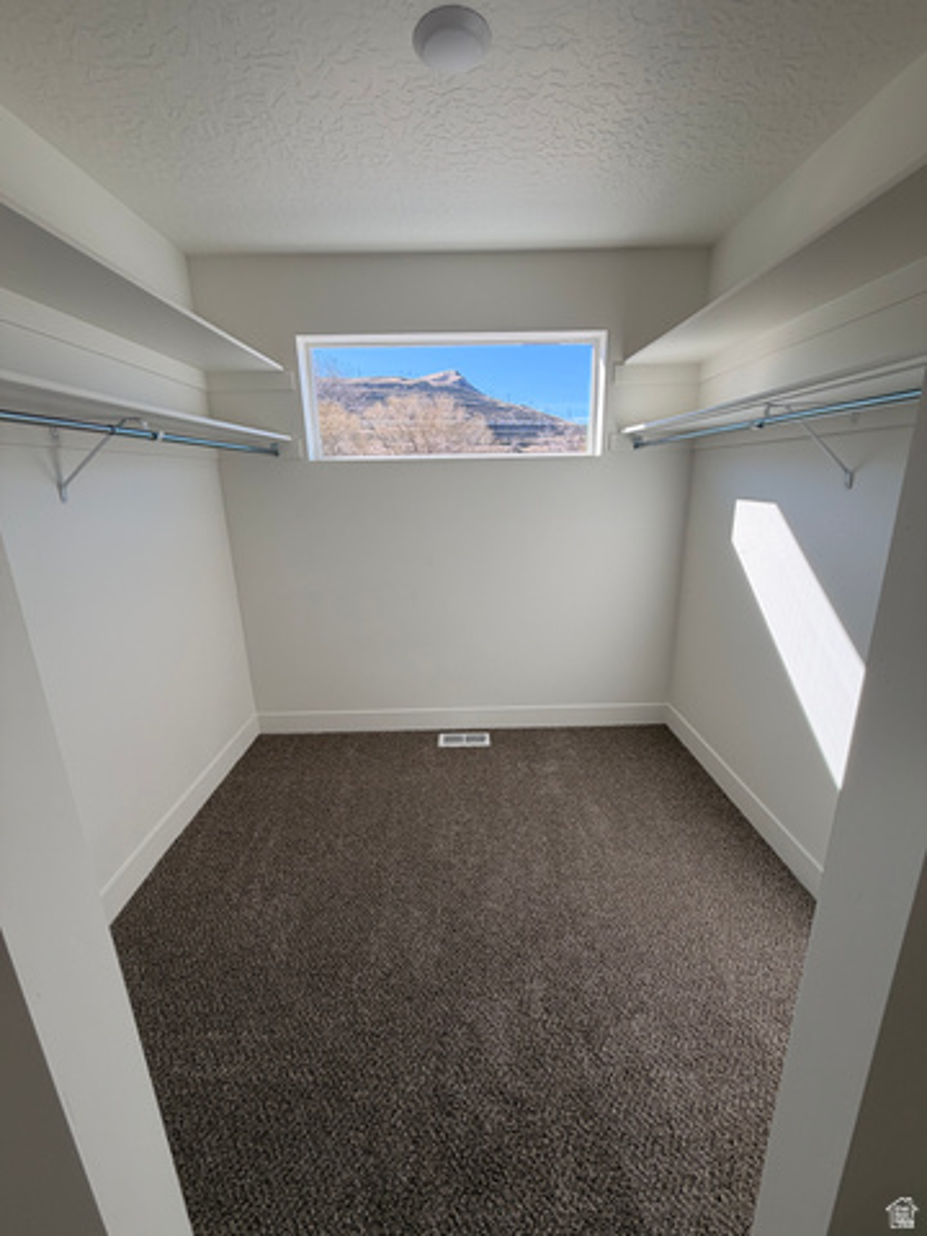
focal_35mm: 14
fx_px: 500
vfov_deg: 102.1
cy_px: 618
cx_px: 464
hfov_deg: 85.7
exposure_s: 1/120
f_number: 2.2
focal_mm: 2.22
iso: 25
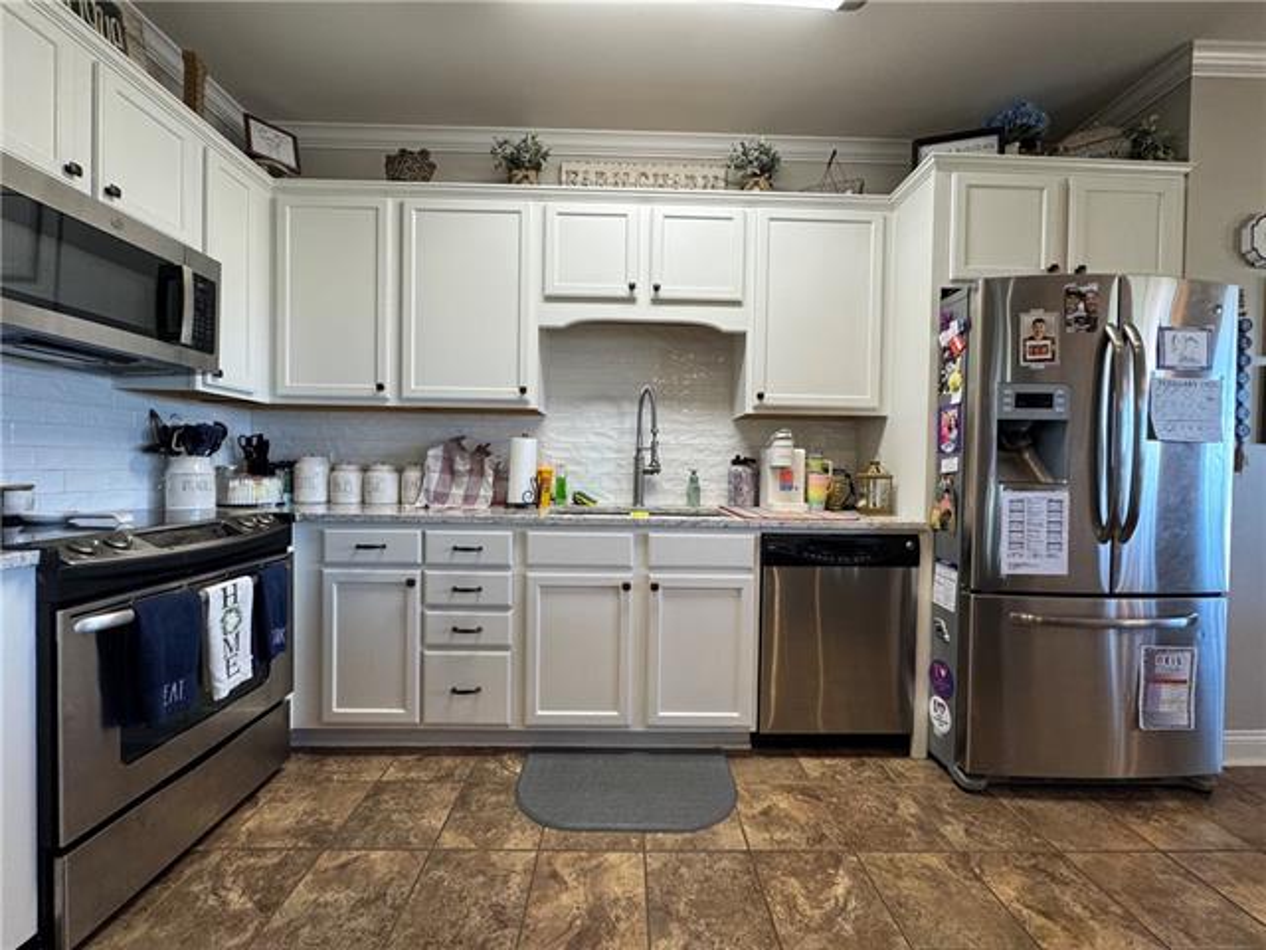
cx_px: 633
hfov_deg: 102.1
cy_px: 475
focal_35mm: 14
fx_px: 512
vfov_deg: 85.7
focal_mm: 2.22
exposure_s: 1/120
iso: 160
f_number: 2.2
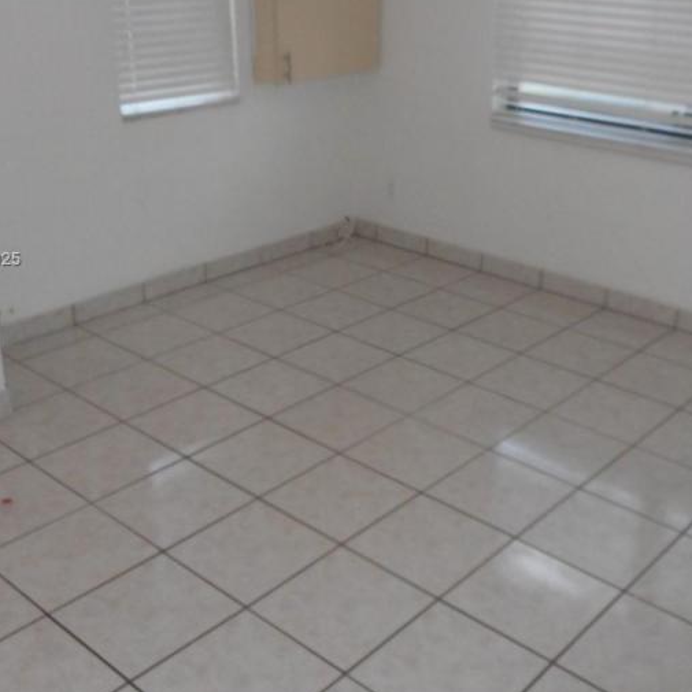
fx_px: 950
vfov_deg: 39.8
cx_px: 415
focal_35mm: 42
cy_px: 260
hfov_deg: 39.9
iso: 220
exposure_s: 1/25
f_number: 3.7
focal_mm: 4.5
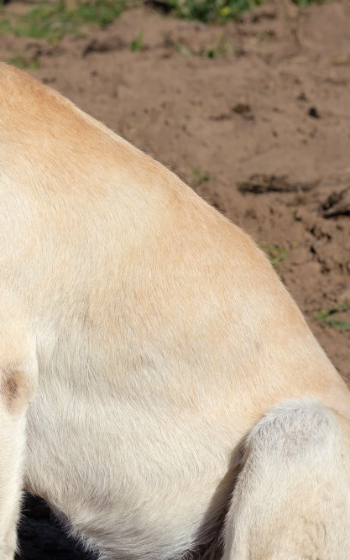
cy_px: 379
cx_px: -165
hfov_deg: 5.9
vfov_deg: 9.5
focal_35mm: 220
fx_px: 3357
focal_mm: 60
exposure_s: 1/1000
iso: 200
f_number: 7.1
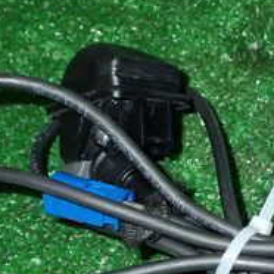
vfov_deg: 18.8
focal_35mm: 91
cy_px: 243
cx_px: 247
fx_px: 815
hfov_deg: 18.8
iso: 500
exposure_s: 1/30
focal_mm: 5.79
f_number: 7.1
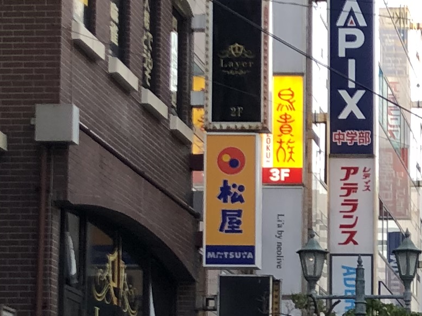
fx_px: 1755
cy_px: 434
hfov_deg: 13.0
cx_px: 613
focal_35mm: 144
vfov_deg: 10.1
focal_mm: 4
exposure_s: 1/100
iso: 32
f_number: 1.8
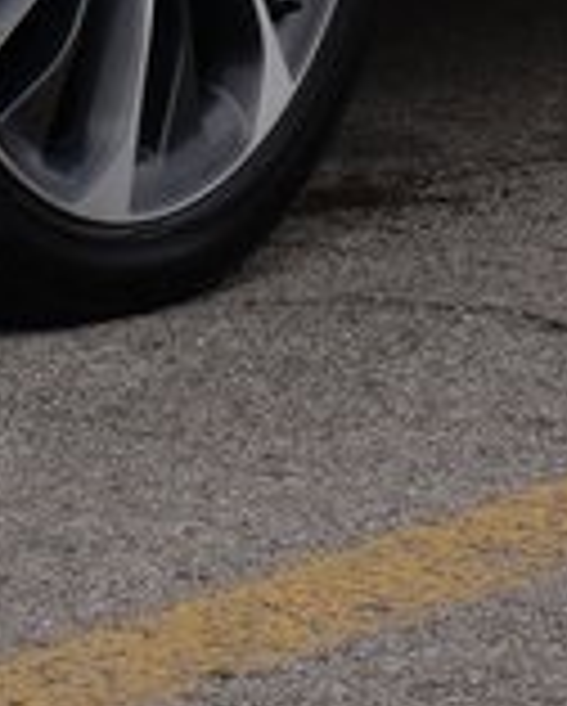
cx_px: -270
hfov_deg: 4.4
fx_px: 7307
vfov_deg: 5.4
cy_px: -740
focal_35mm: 349
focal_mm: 38
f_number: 9
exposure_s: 1/160
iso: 400
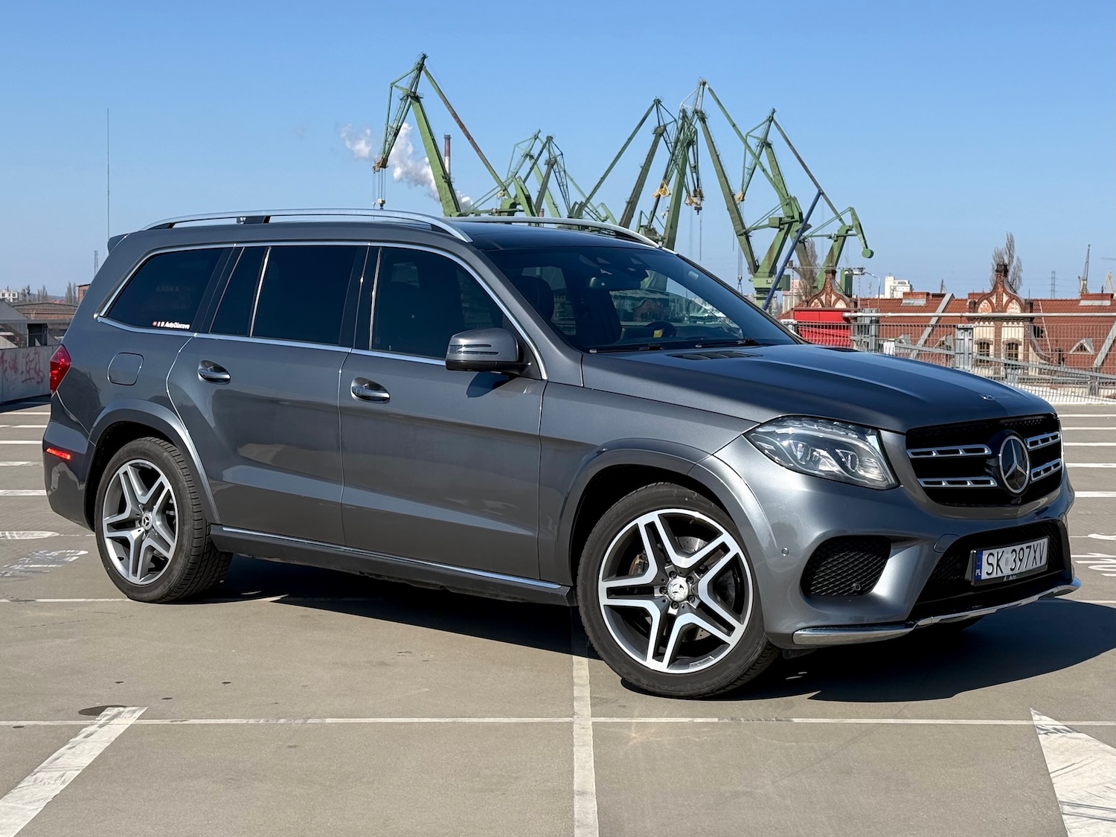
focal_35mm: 48
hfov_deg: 39.7
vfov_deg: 30.3
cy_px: 418
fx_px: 1547
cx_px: 558
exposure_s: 1/4878
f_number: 1.78
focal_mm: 6.76
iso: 64
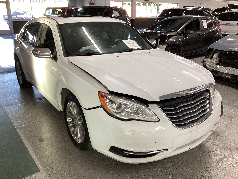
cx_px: 119
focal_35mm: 31
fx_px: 213
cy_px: 90
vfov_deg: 45.4
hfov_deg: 58.4
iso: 100
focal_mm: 3.3
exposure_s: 1/50
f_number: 2.4
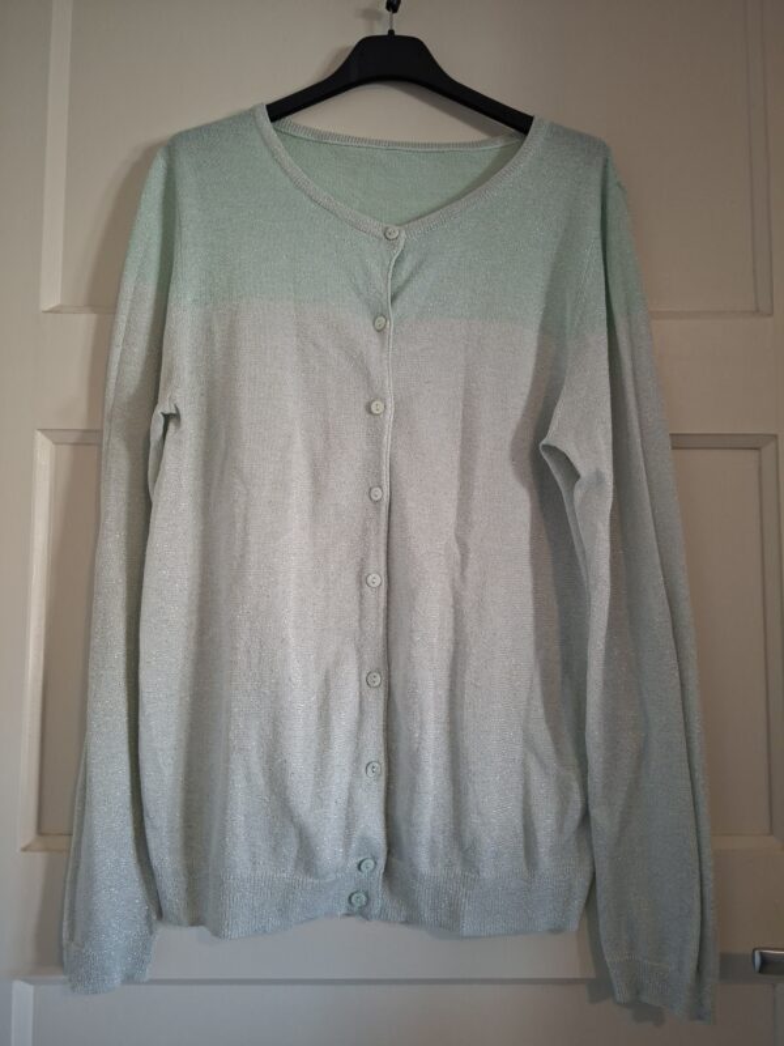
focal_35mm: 23
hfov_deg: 58.9
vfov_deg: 73.9
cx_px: 392
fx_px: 695
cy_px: 523
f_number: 1.8
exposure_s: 1/30
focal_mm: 5.54
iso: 250
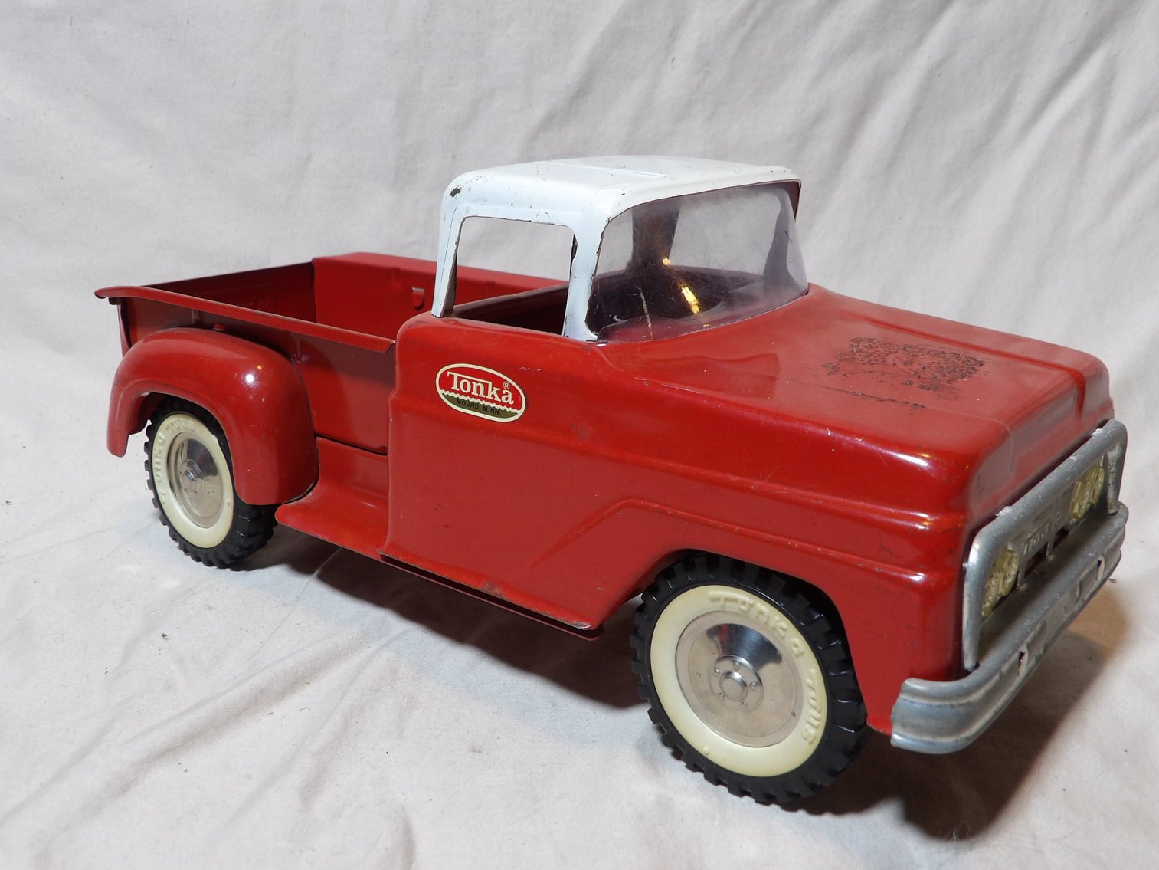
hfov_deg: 55.3
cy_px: 435
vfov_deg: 43.0
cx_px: 580
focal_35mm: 33
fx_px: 1105
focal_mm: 5.9
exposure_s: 1/71
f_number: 3.6
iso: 100
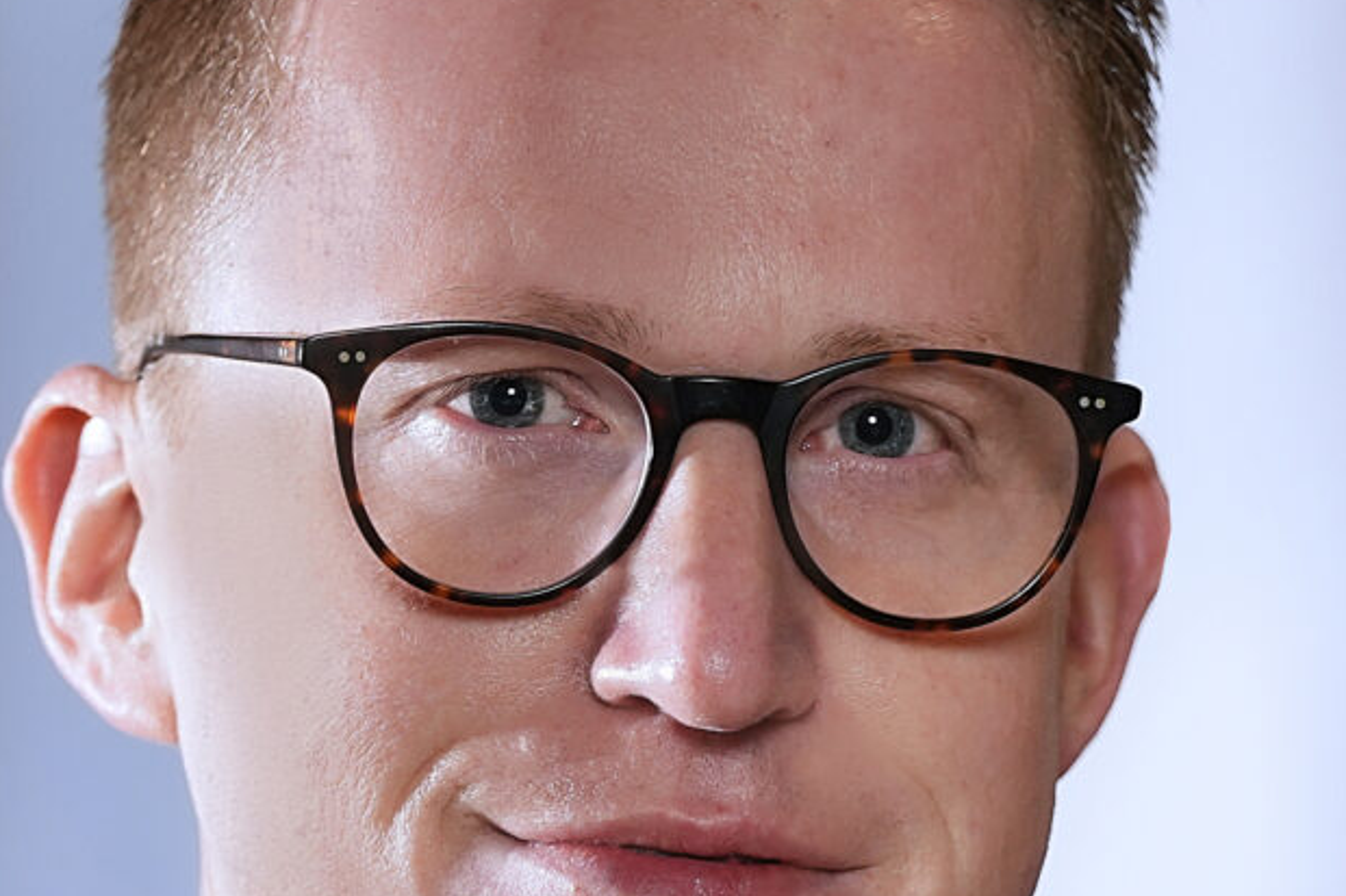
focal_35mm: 628
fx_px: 23473
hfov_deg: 3.3
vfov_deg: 2.2
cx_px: 601
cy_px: 882
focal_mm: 152
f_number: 4
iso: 800
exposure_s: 1/200
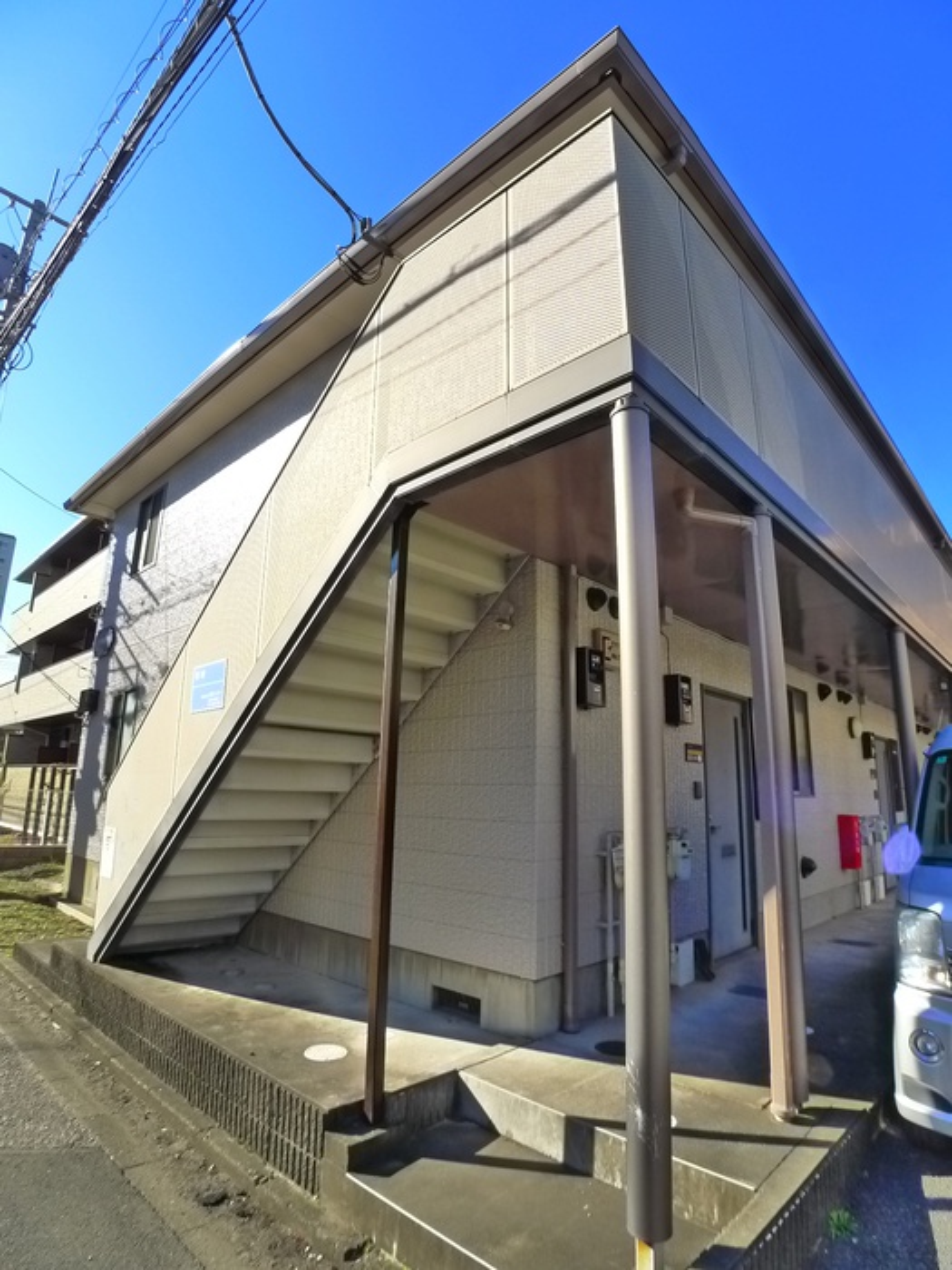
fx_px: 880
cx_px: 476
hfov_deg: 56.8
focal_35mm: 24
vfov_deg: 71.6
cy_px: 635
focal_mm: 5.1
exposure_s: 1/500
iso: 400
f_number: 4
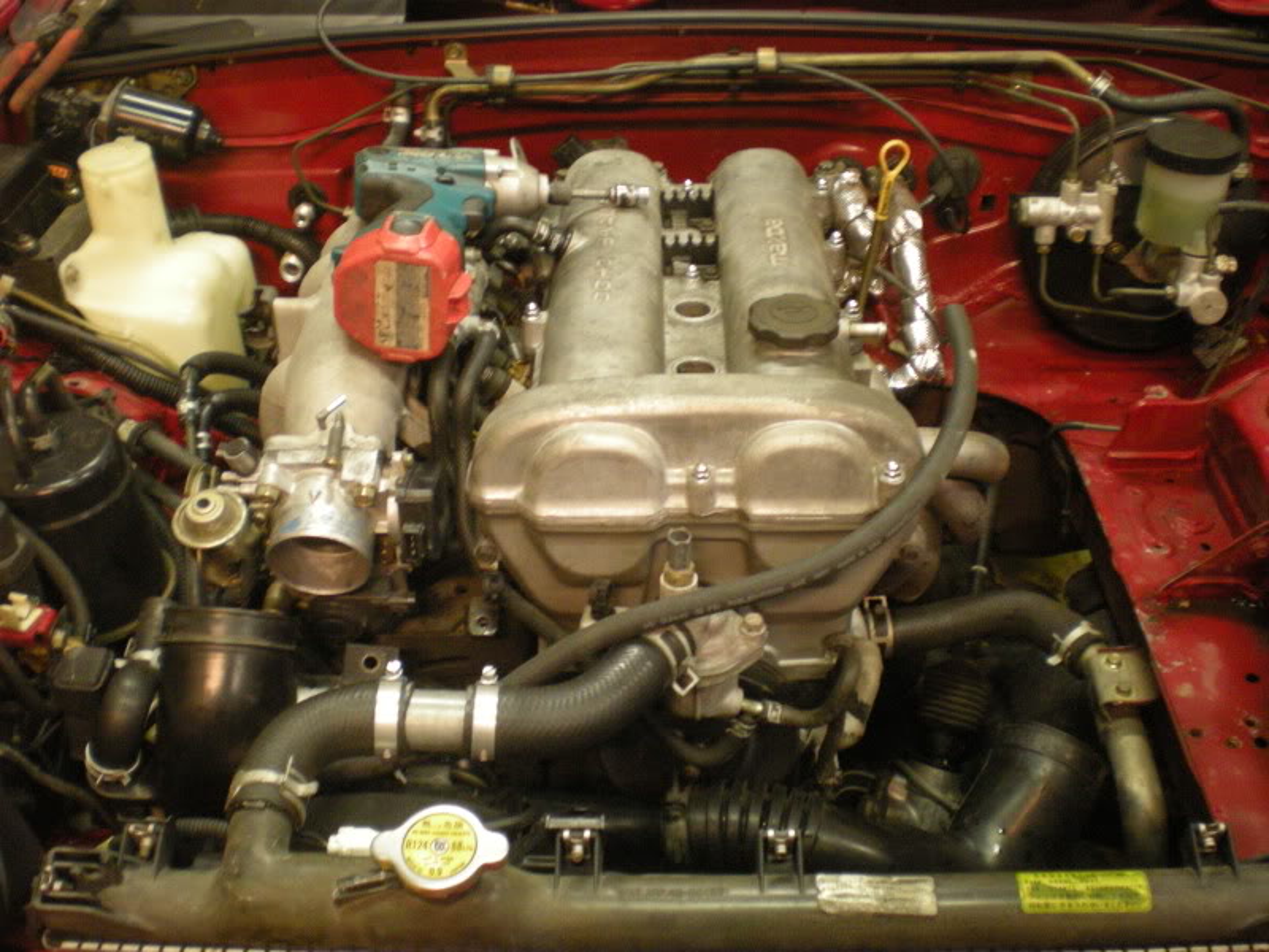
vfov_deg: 37.7
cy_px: 476
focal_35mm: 38
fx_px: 1393
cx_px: 634
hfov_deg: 49.0
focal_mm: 6.3
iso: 400
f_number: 3.1
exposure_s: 1/10.7
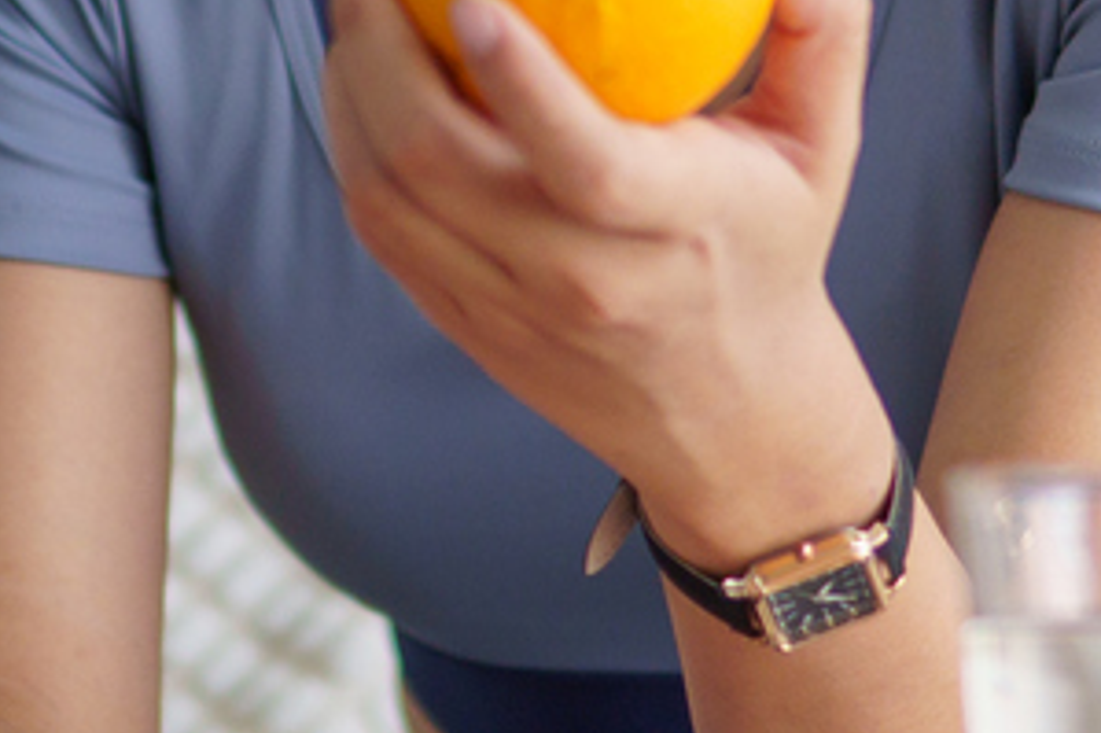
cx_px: 37
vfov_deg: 7.2
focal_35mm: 189
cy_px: -88
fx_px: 5777
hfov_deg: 10.8
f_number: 1.4
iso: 200
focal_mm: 30
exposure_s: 1/500
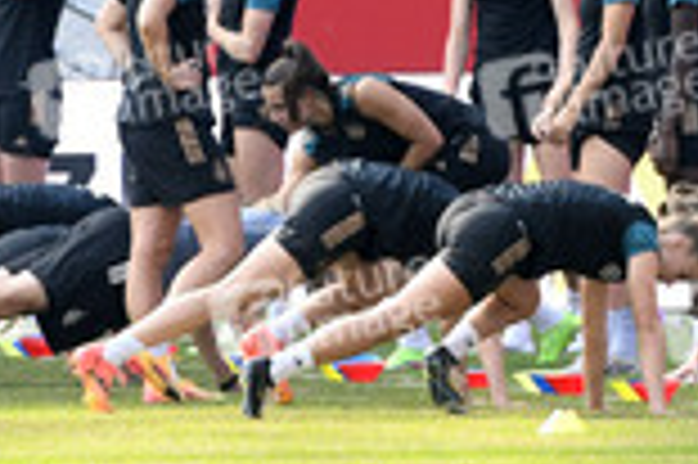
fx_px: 11272
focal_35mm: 582
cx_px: 205
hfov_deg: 3.5
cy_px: 198
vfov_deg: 2.4
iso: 800
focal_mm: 200
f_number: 6.3
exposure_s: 1/500
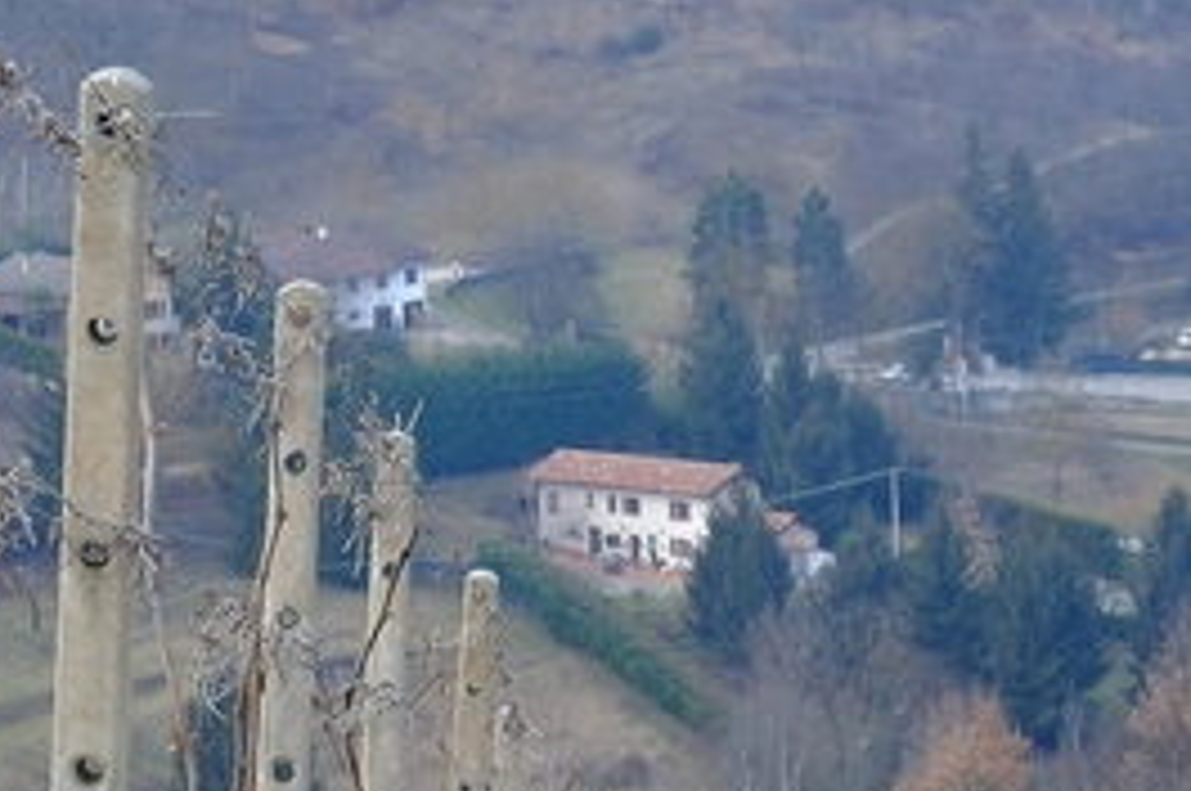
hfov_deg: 12.1
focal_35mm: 170
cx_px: 638
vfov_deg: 8.0
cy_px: 679
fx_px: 5617
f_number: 22
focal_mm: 50
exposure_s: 1/9
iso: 320
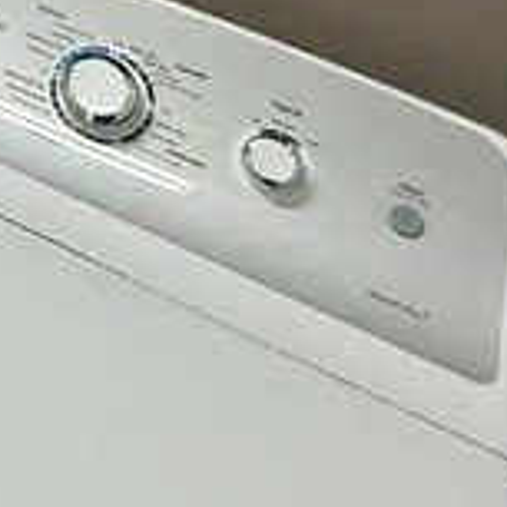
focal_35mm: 83
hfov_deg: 15.2
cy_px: -467
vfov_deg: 16.5
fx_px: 1375
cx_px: -610
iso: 400
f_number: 2.2
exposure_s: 1/120
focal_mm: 2.22
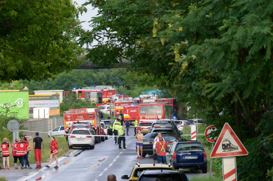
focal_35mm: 331
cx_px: 102
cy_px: 141
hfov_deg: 6.2
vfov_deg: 4.1
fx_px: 2508
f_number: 8
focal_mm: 200
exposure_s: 1/800
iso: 1250
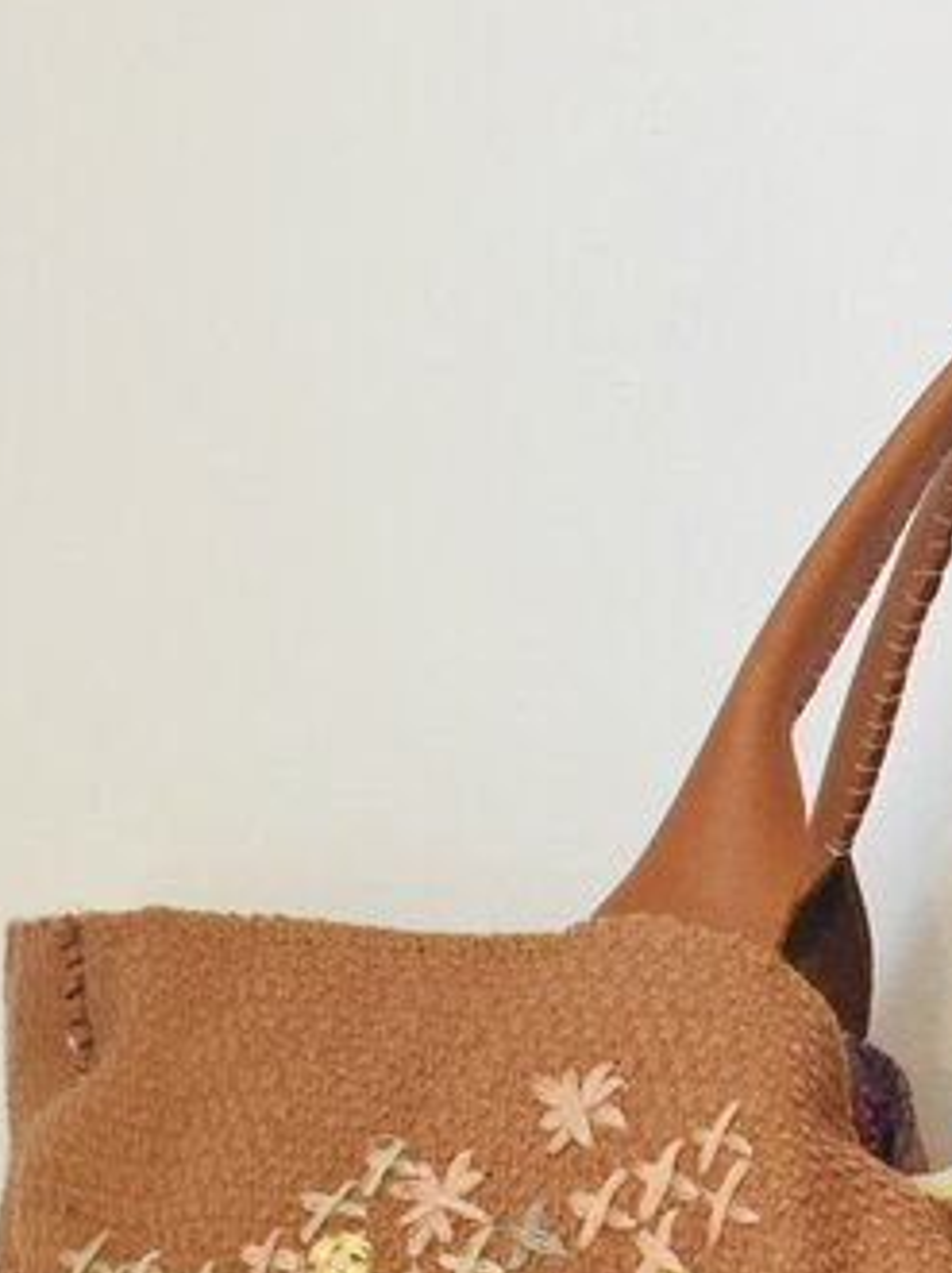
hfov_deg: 18.6
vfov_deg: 24.2
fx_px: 2754
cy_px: 1410
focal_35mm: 75
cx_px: 1133
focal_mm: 4.15
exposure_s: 1/33
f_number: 2.2
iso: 160
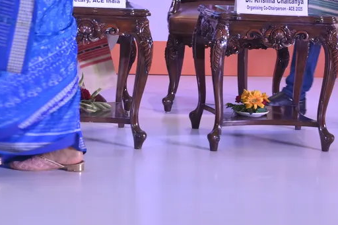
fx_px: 985
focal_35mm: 105
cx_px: 266
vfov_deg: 12.8
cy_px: -12
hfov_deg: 19.3
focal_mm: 42
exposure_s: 1/125
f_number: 4
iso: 640
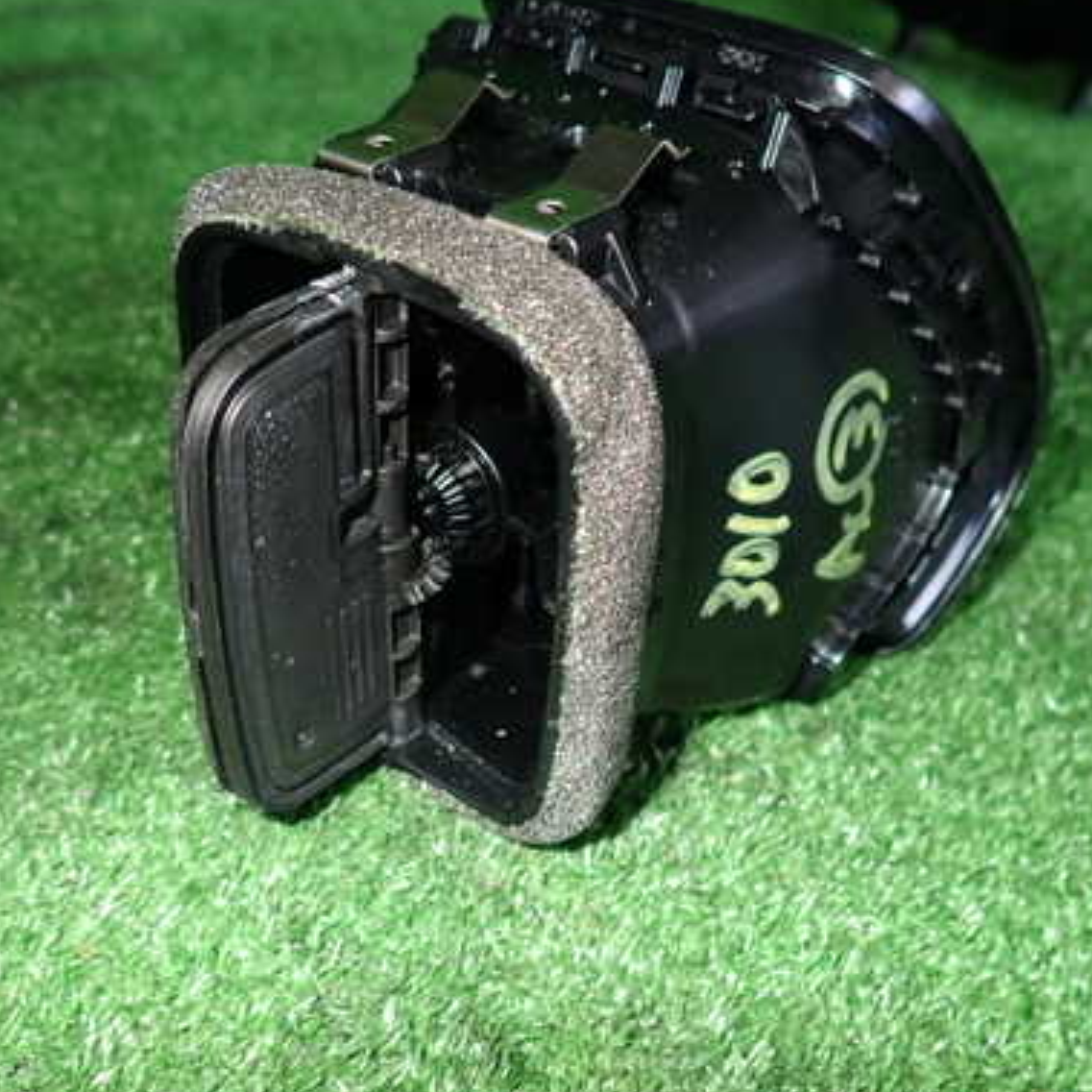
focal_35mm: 35
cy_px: 562
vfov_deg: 47.2
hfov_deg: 47.2
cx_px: 513
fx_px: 1249
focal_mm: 4.5
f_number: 5.6
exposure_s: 1/30
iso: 200
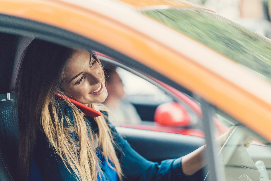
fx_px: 798
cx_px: 143
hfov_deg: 19.3
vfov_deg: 12.9
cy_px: 110
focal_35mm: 106
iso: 800
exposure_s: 1/500
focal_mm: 85
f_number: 1.8
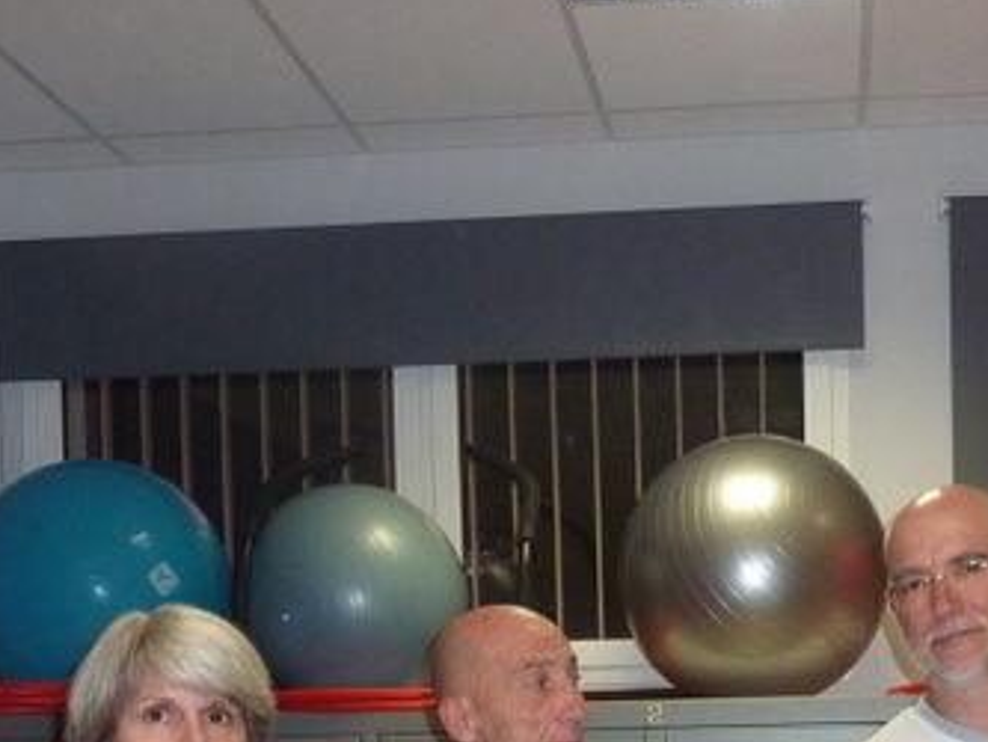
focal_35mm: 60
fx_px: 1713
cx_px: 682
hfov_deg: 31.8
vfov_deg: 22.6
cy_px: 876
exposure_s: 1/30
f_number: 3.3
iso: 200
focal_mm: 4.1
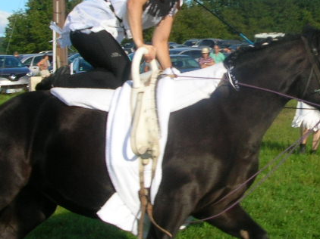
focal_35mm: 85
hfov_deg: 22.5
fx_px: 785
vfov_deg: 17.2
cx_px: 279
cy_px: 56
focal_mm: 5.8
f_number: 5.6
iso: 50
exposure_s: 1/234
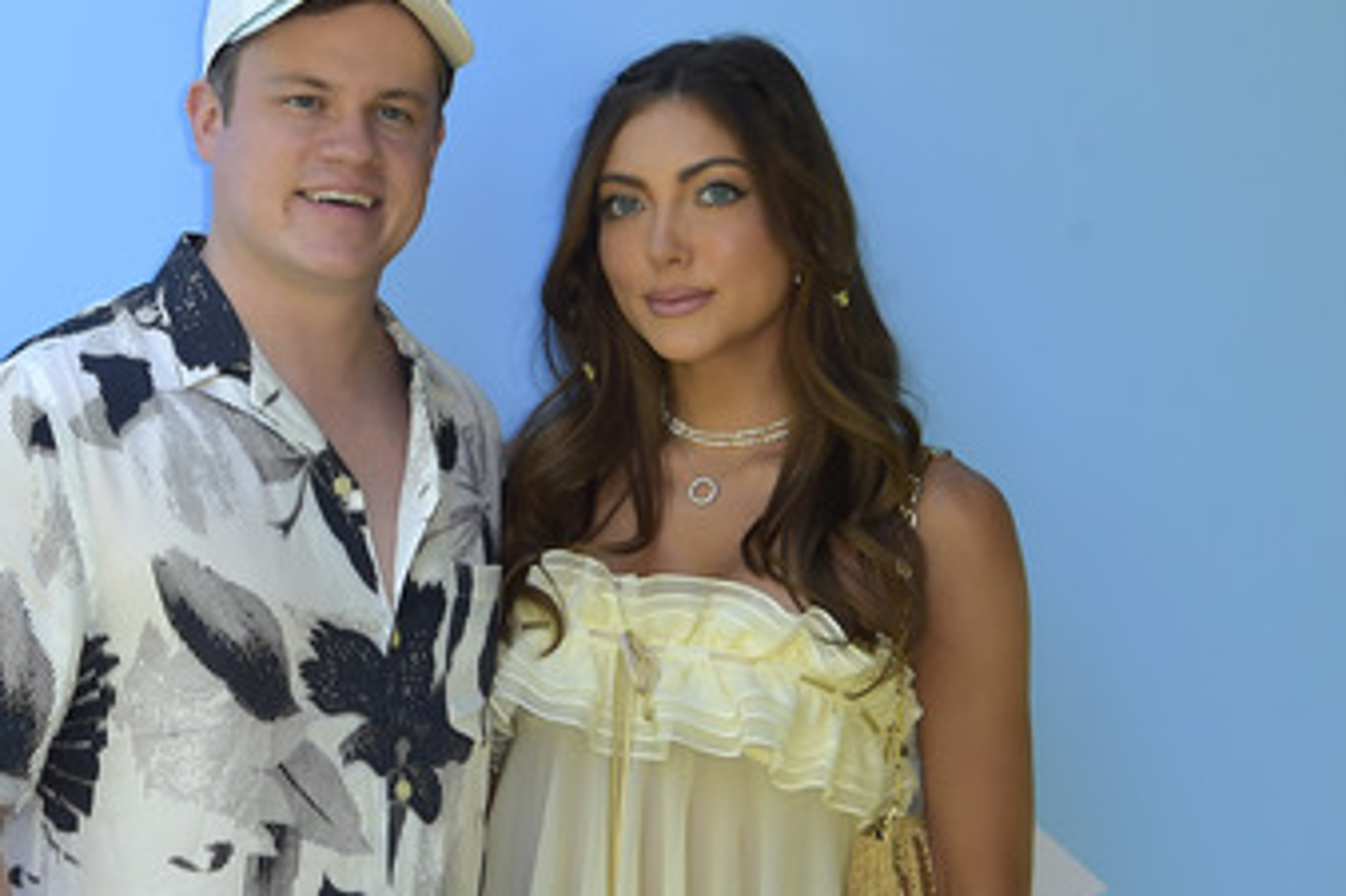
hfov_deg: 17.0
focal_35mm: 120
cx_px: 506
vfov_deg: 11.4
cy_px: 462
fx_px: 4484
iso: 250
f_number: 6.3
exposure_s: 1/250
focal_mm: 90
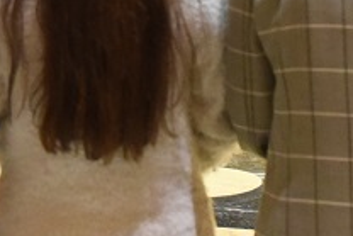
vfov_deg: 6.8
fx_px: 1923
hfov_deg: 10.3
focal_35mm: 196
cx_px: -81
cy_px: -222
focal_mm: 34
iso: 5000
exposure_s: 1/80
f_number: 4
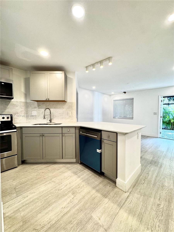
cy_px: 116
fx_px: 94
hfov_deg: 85.7
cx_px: 87
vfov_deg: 102.1
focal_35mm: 14
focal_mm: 2.22
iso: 125
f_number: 2.2
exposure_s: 1/120
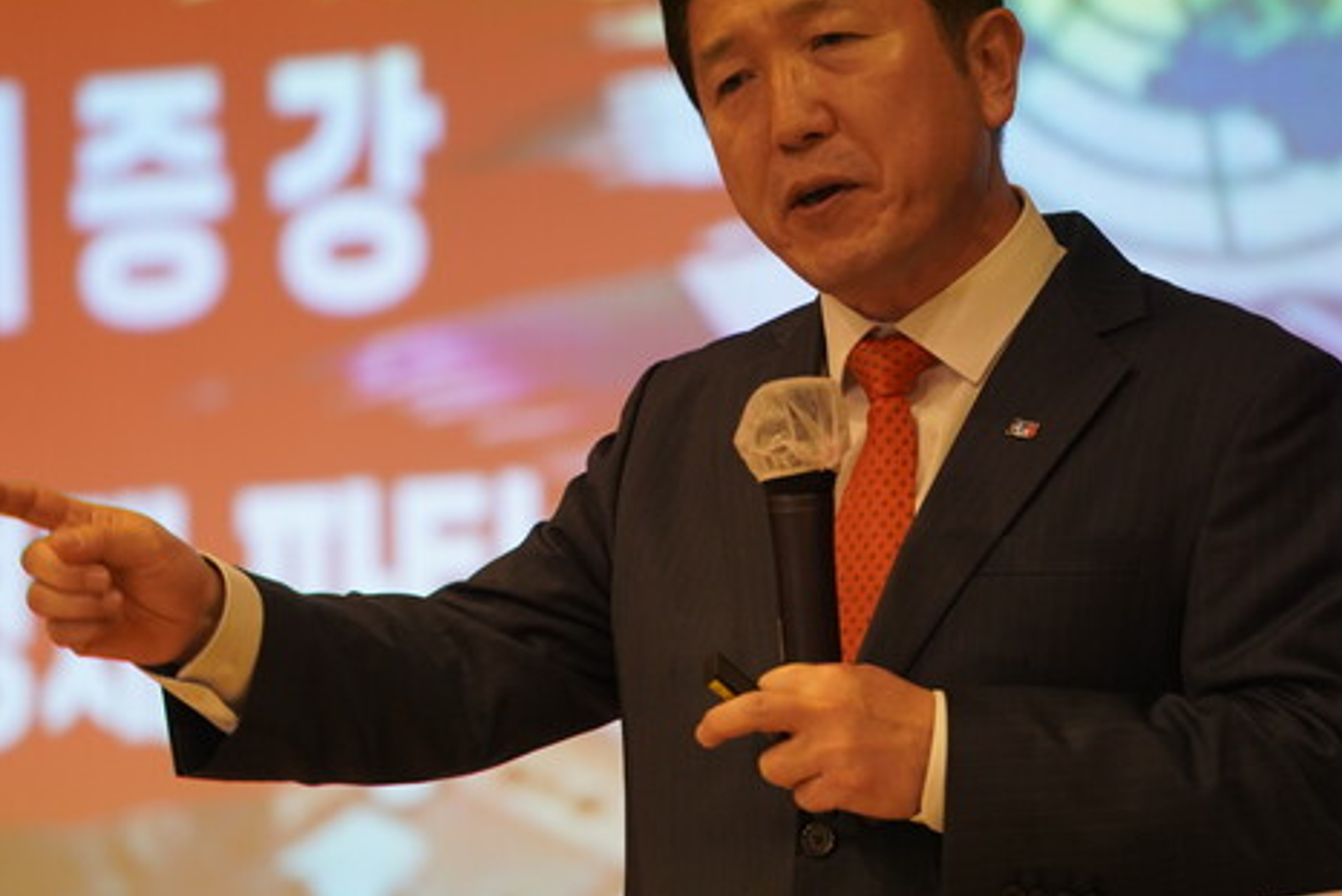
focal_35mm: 250
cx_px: 599
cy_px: 468
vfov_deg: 5.5
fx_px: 9322
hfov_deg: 8.2
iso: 2500
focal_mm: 194
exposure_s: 1/200
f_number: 4
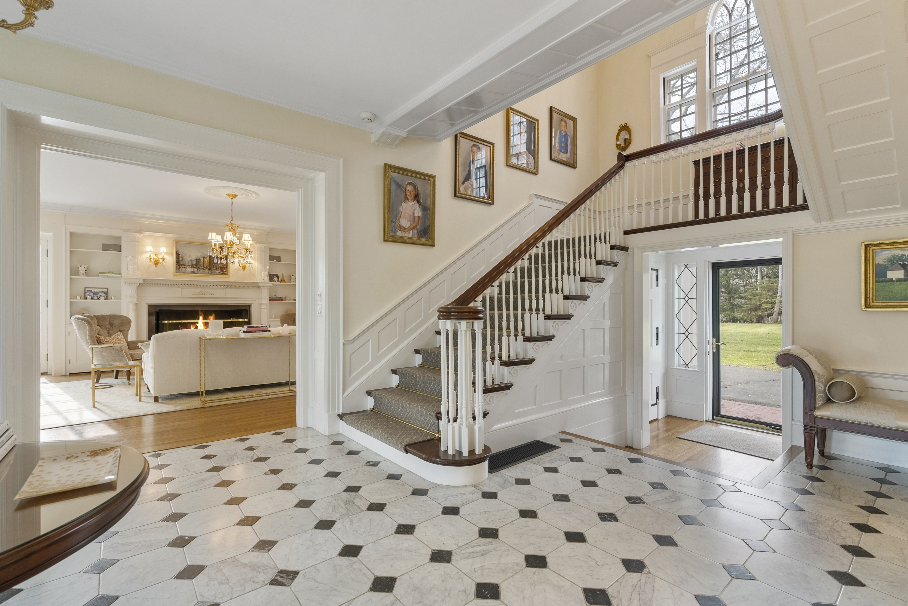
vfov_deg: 73.8
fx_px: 404
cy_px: 303
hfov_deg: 96.7
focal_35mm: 16
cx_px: 454
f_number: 7.1
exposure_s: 1
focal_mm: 16
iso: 320
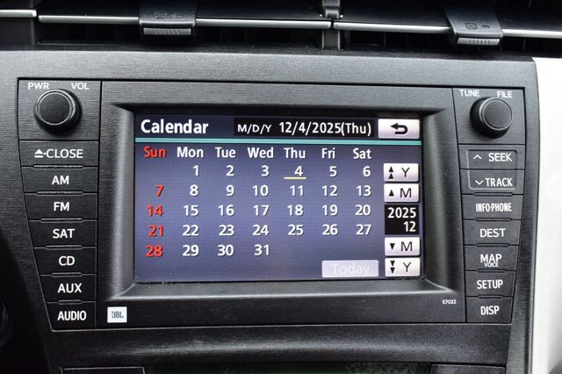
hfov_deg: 43.6
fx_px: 702
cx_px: 281
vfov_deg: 29.8
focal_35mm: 45
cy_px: 187
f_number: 6.3
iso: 400
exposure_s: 1/25
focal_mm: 30
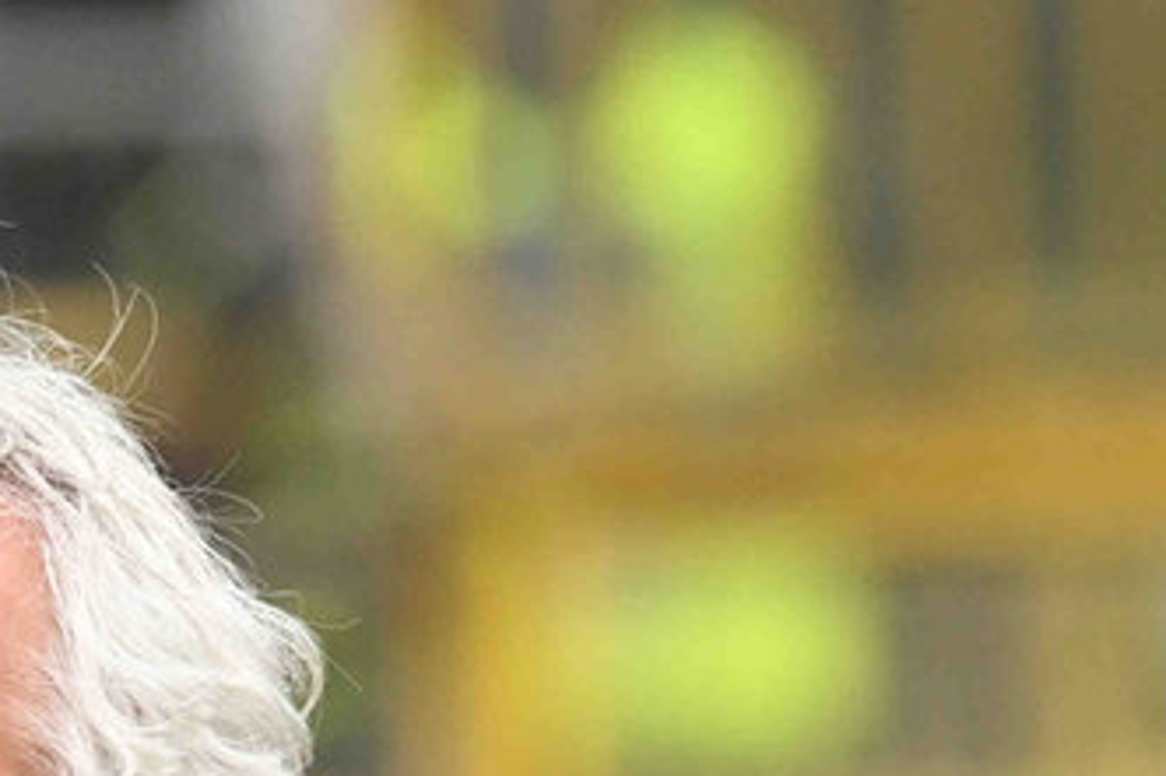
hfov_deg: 1.5
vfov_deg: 1.0
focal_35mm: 1390
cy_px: 1162
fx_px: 44996
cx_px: -313
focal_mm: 300
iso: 1000
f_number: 8
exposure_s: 1/800
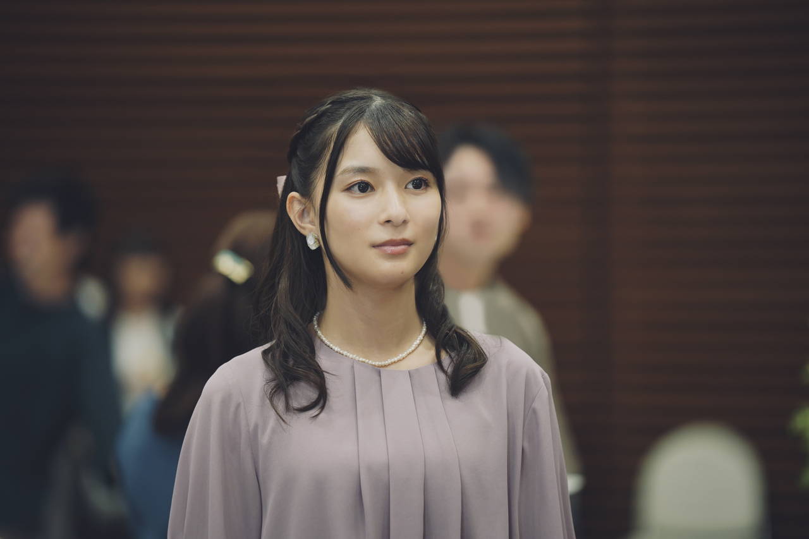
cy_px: 270
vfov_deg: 6.9
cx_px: 404
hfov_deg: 10.3
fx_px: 4494
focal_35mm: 200
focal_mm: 200
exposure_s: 1/100
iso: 640
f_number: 2.8
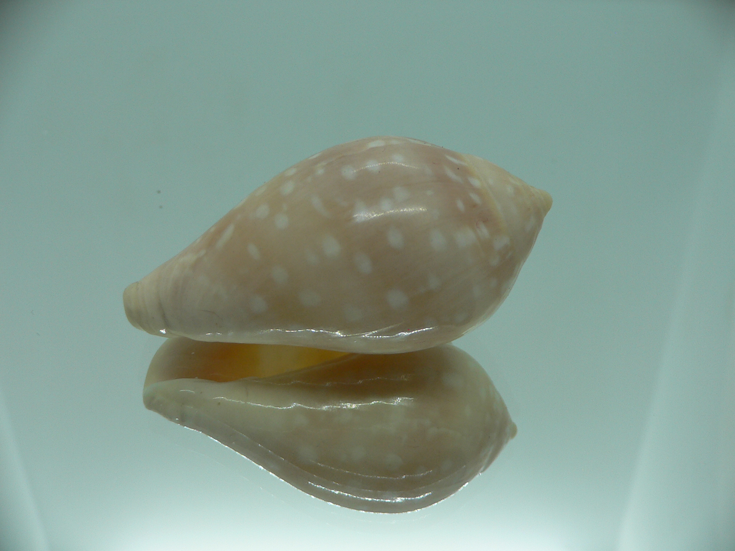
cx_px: 368
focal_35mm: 35
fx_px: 743
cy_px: 276
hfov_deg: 52.6
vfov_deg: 40.7
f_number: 2.8
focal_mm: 4.6
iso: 80
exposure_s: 1/80
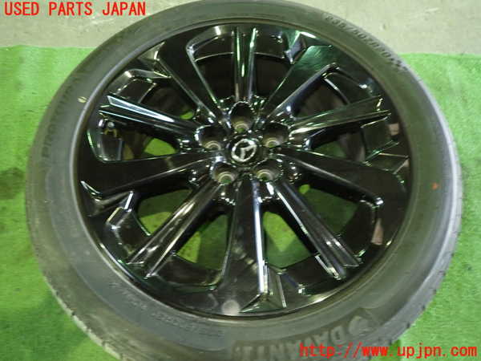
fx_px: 347
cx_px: 240
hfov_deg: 69.4
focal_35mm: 25
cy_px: 180
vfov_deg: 54.9
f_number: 2
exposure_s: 1/15
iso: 800
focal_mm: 4.5
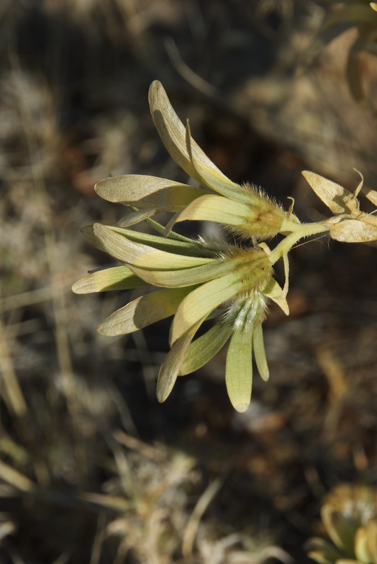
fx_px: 2820
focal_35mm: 180
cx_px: 188
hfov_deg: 7.6
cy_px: 282
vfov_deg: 11.4
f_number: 14
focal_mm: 120
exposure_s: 1/160
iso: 200
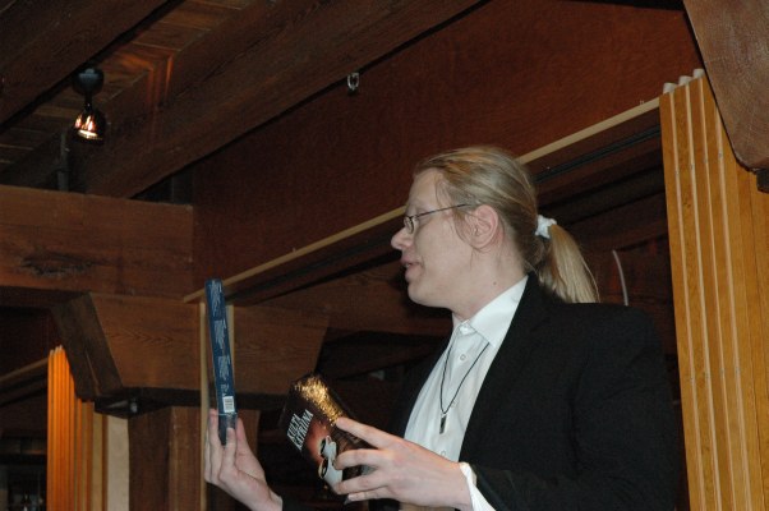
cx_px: 384
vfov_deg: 16.5
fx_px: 1760
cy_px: 256
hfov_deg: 24.6
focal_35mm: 82
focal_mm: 55
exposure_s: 1/60
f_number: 7.1
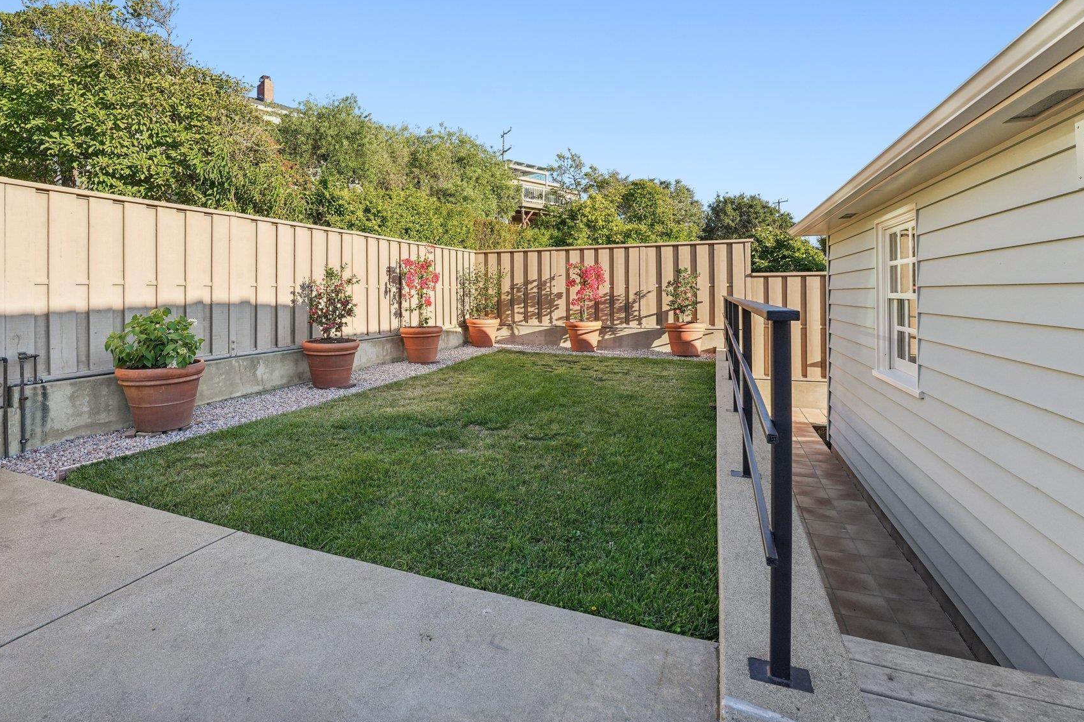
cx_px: 481
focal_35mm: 17
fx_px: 512
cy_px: 288
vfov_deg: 69.7
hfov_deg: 92.9
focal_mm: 14
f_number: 8
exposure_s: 1/400
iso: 640
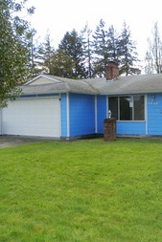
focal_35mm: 37
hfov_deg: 33.7
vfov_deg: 51.9
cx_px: 151
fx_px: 249
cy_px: 122
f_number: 4
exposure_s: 1/320
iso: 64
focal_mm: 4.6
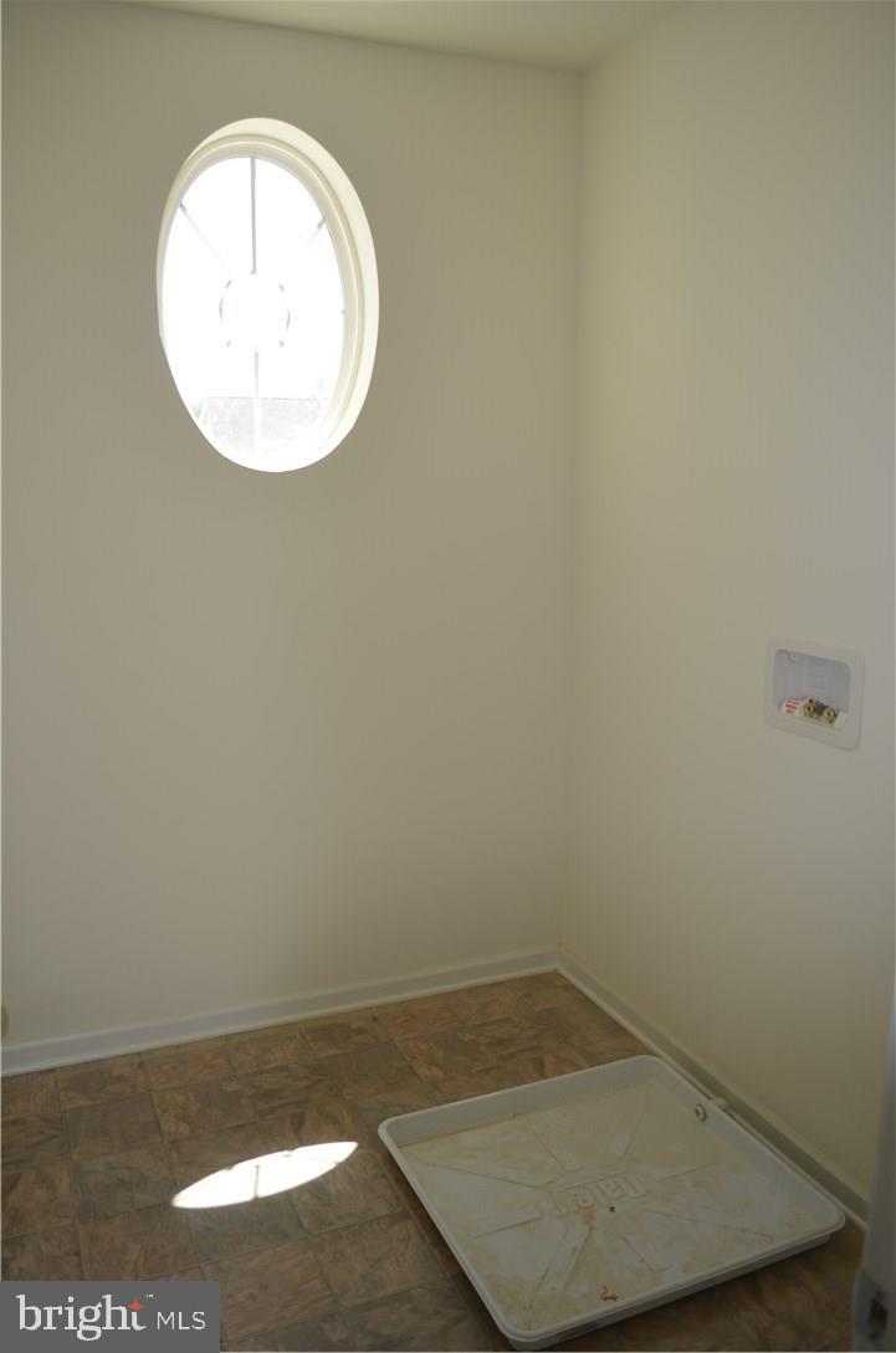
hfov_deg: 47.7
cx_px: 448
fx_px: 1013
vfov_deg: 67.5
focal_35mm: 27
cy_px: 676
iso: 220
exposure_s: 1/200
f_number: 3.5
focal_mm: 18
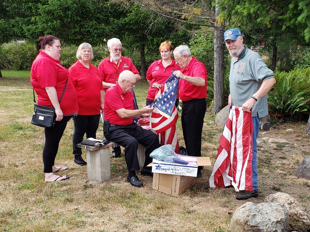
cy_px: 116
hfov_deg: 67.3
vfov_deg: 53.1
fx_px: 233
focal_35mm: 26
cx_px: 155
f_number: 2.4
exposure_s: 1/332
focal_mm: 4.3
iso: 50
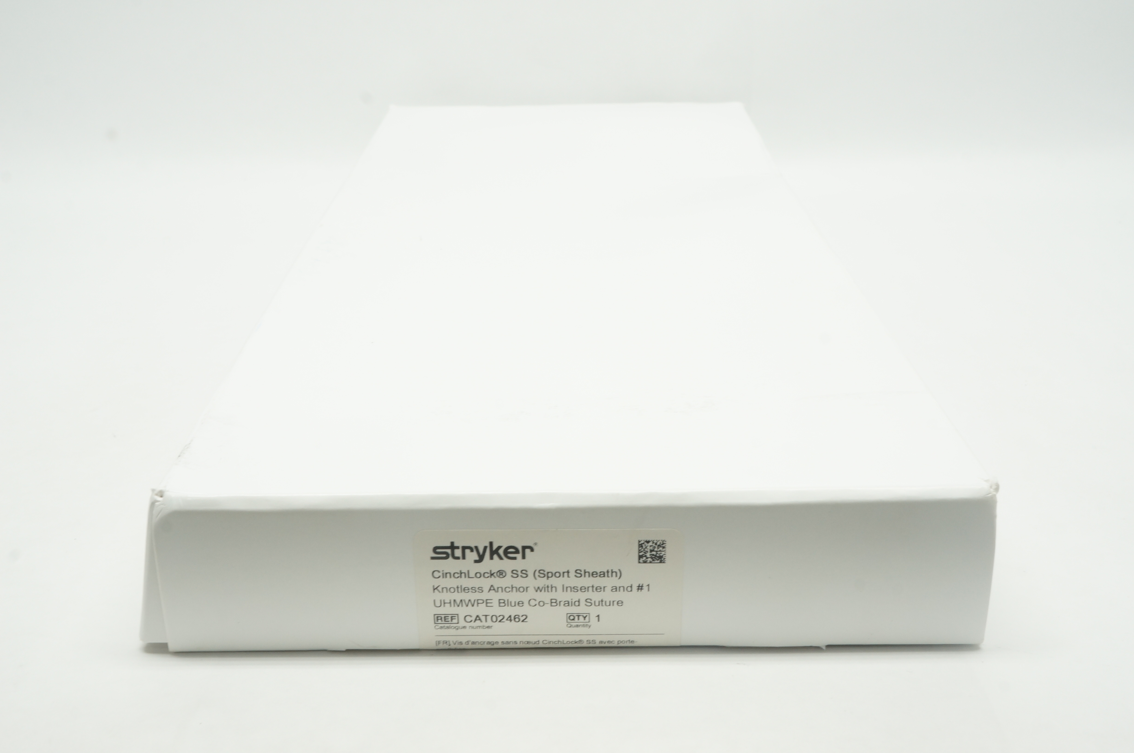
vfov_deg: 29.8
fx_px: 1416
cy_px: 376
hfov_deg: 43.6
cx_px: 567
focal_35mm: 45
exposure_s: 1/10
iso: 400
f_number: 14
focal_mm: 30
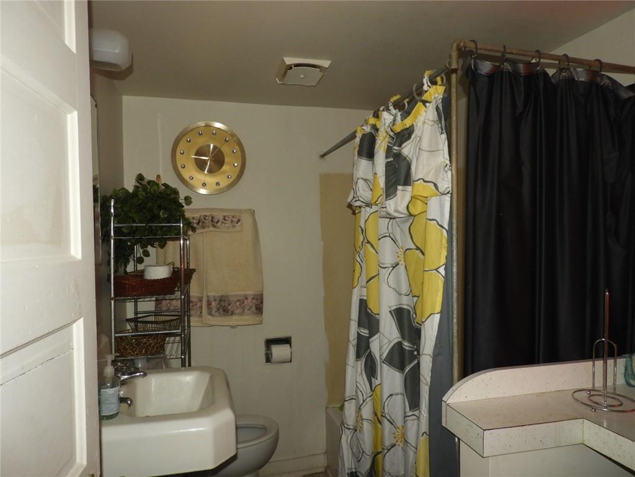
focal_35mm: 24
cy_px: 238
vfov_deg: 56.8
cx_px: 318
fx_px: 440
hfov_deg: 71.6
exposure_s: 1/30
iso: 200
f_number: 3.3
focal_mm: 4.3
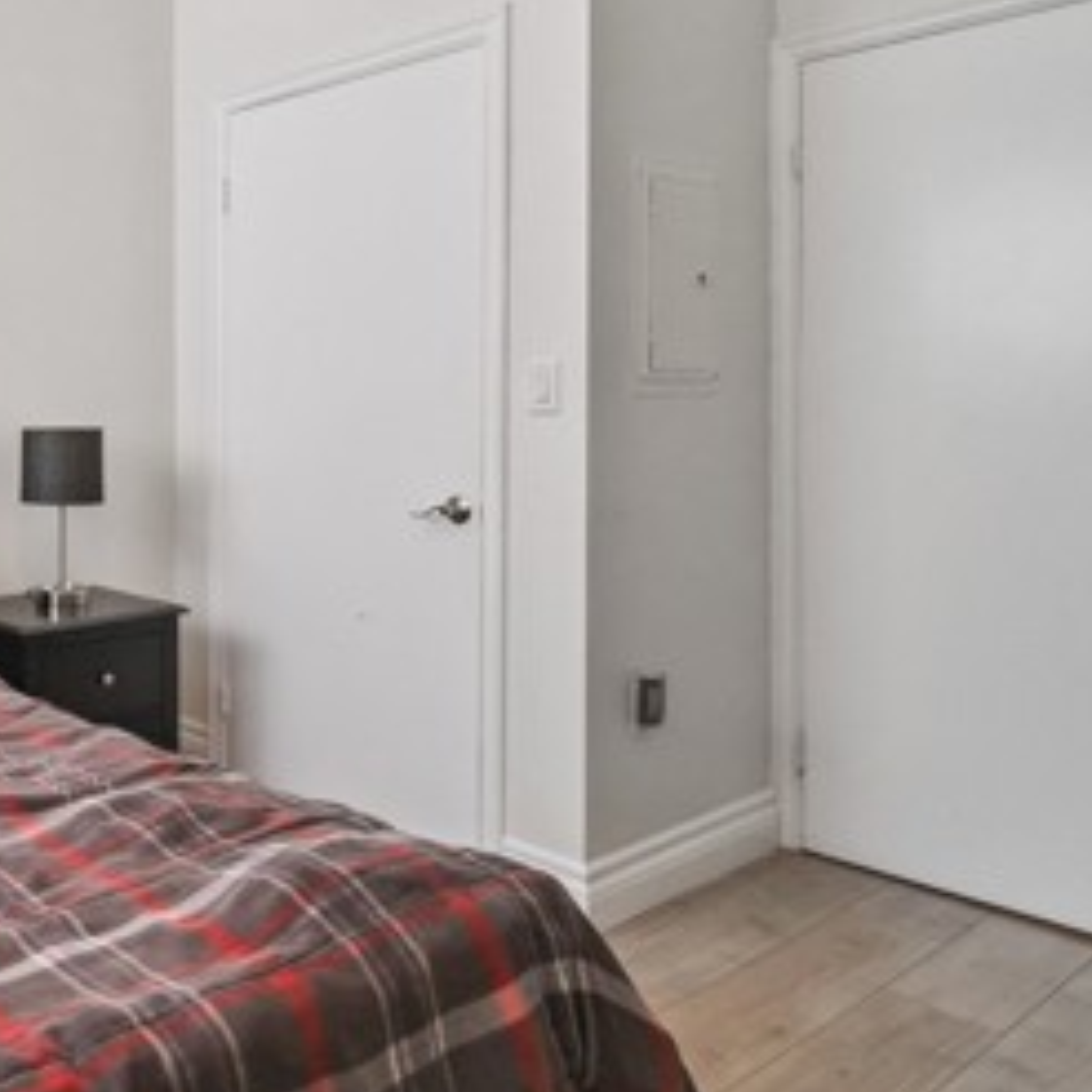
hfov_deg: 44.9
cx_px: 9
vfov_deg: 51.5
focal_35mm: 31
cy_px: 357
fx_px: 1106
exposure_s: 1/20
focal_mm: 9
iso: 400
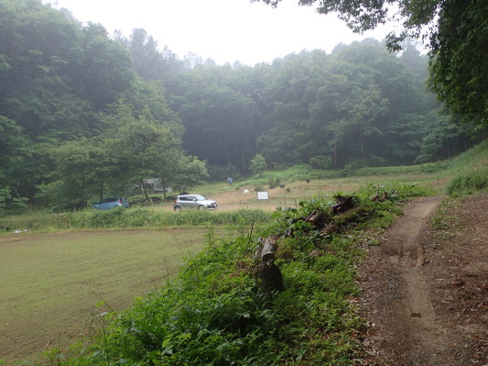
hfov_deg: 60.0
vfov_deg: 46.7
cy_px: 183
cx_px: 244
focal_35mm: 30
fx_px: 423
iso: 100
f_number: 3.2
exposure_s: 1/80
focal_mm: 5.5
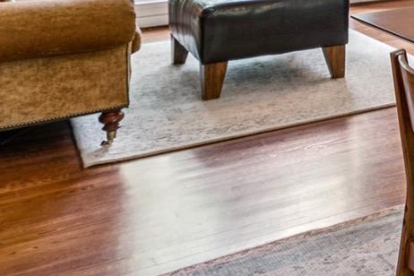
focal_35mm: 72
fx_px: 832
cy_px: -139
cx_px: 796
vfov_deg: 17.0
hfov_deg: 19.1
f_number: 9
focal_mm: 16.3
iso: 100
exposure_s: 1
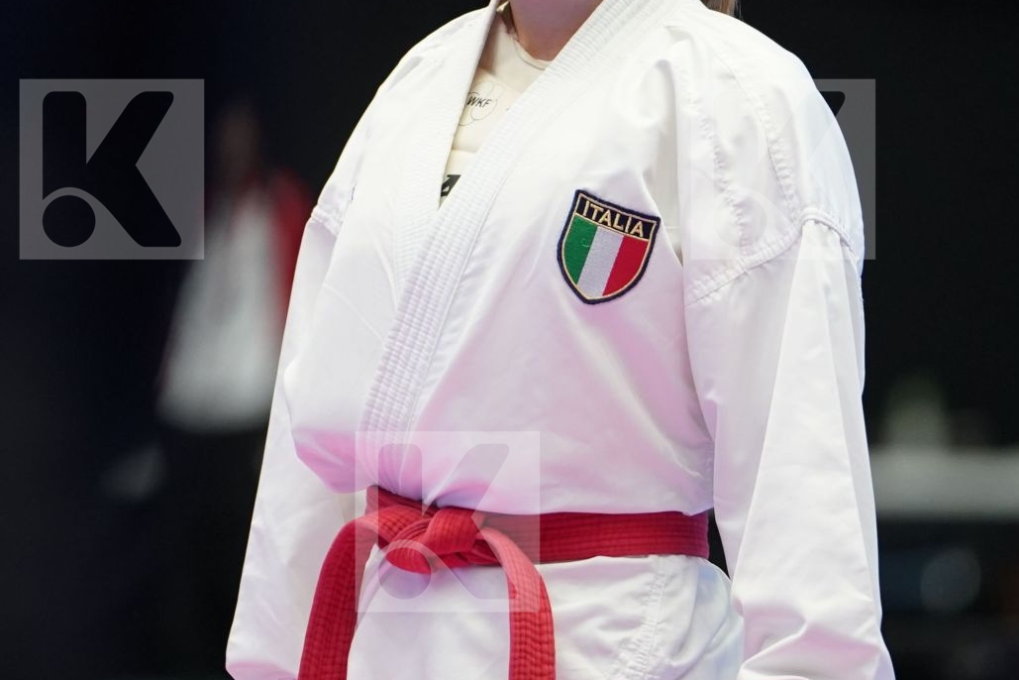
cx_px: 448
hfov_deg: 3.9
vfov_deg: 2.6
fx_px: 14859
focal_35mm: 525
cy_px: 170
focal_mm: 200
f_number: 2.8
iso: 2000
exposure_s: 1/500
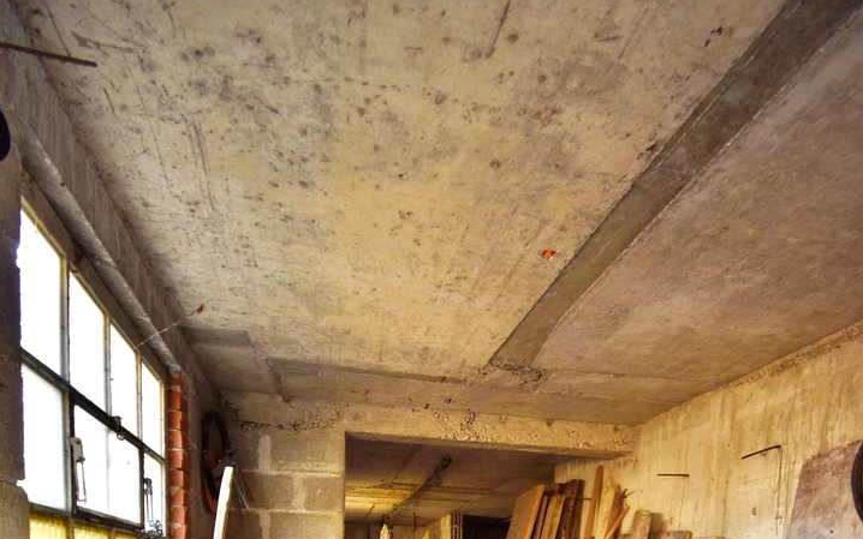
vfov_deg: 39.4
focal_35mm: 23
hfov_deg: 77.1
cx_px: 432
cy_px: 637
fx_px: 541
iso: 220
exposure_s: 1/15
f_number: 4.5
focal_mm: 10
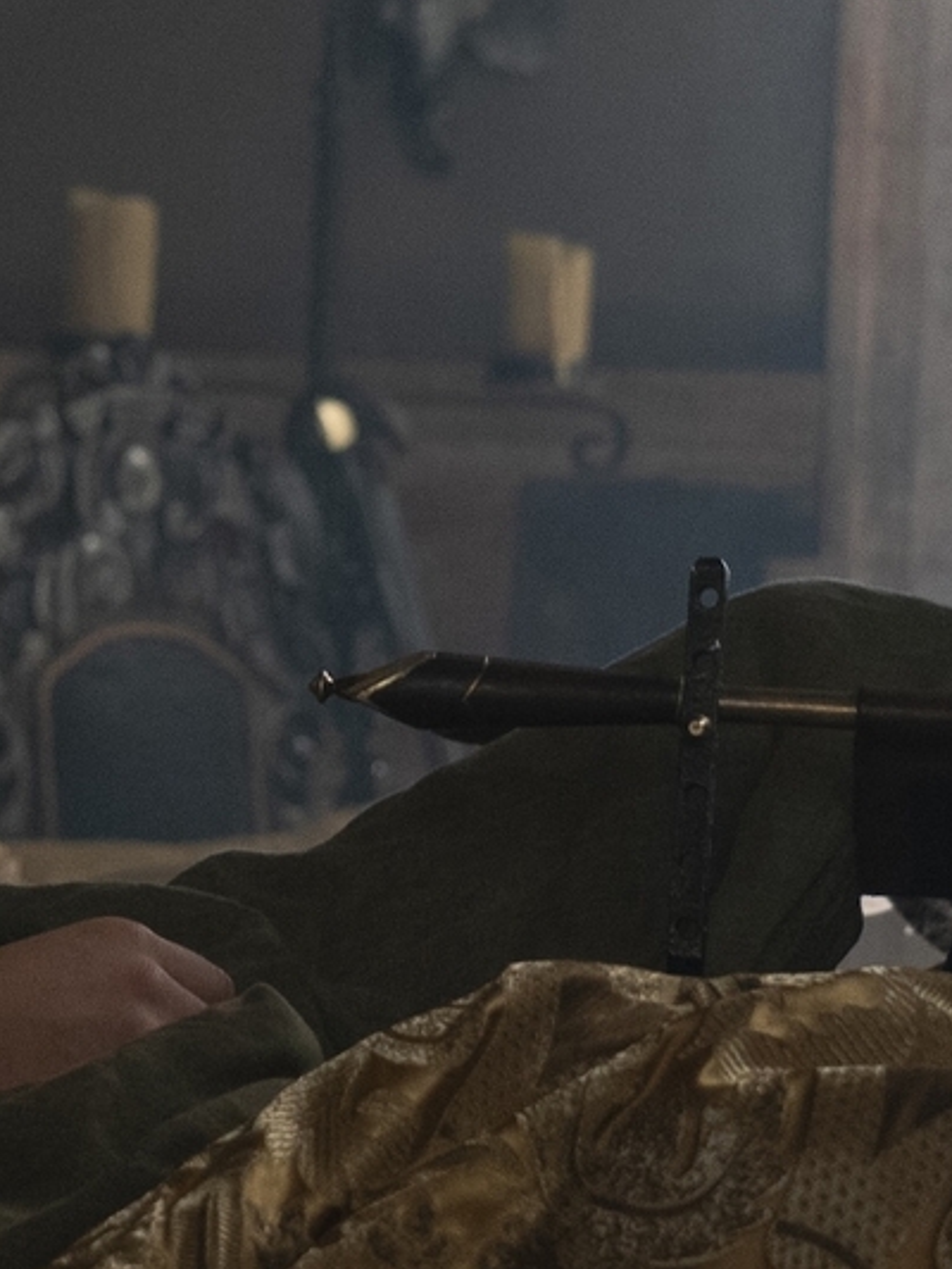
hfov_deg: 9.9
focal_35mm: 149
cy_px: 511
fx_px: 5461
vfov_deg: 13.2
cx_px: 188
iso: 2500
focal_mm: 43
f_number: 4
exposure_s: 1/30
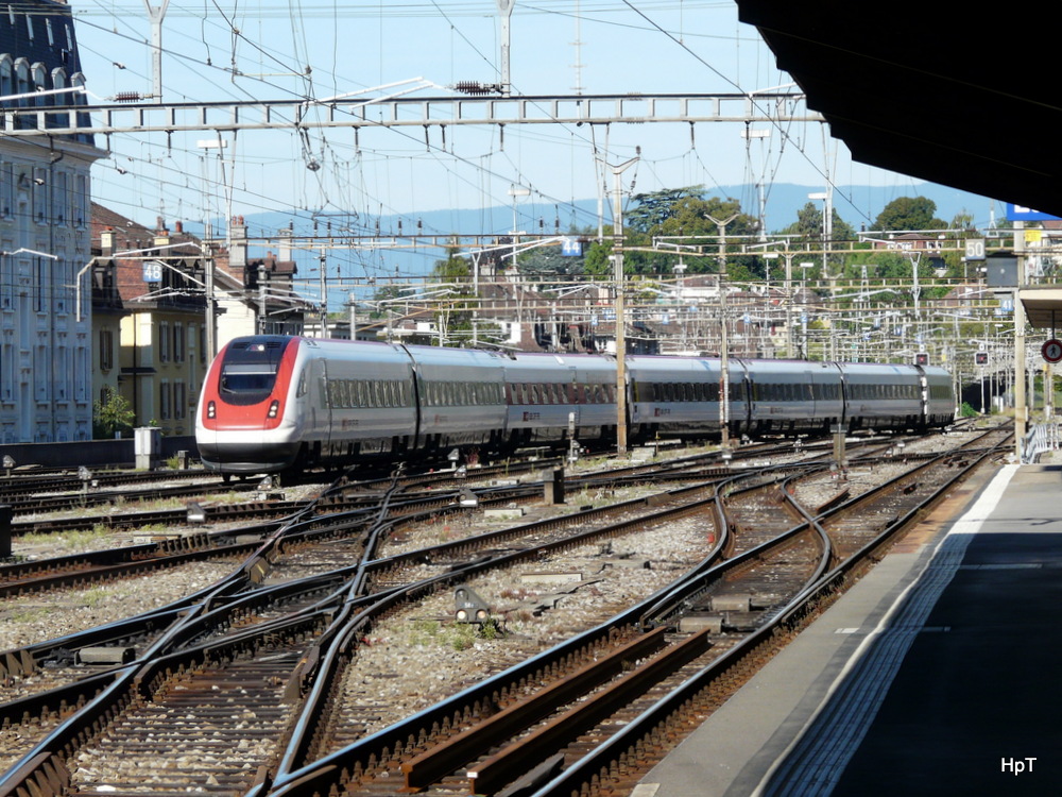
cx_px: 531
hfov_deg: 12.0
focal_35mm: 164
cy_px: 398
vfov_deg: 9.1
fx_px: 5031
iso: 100
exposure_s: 1/400
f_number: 5.6
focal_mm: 27
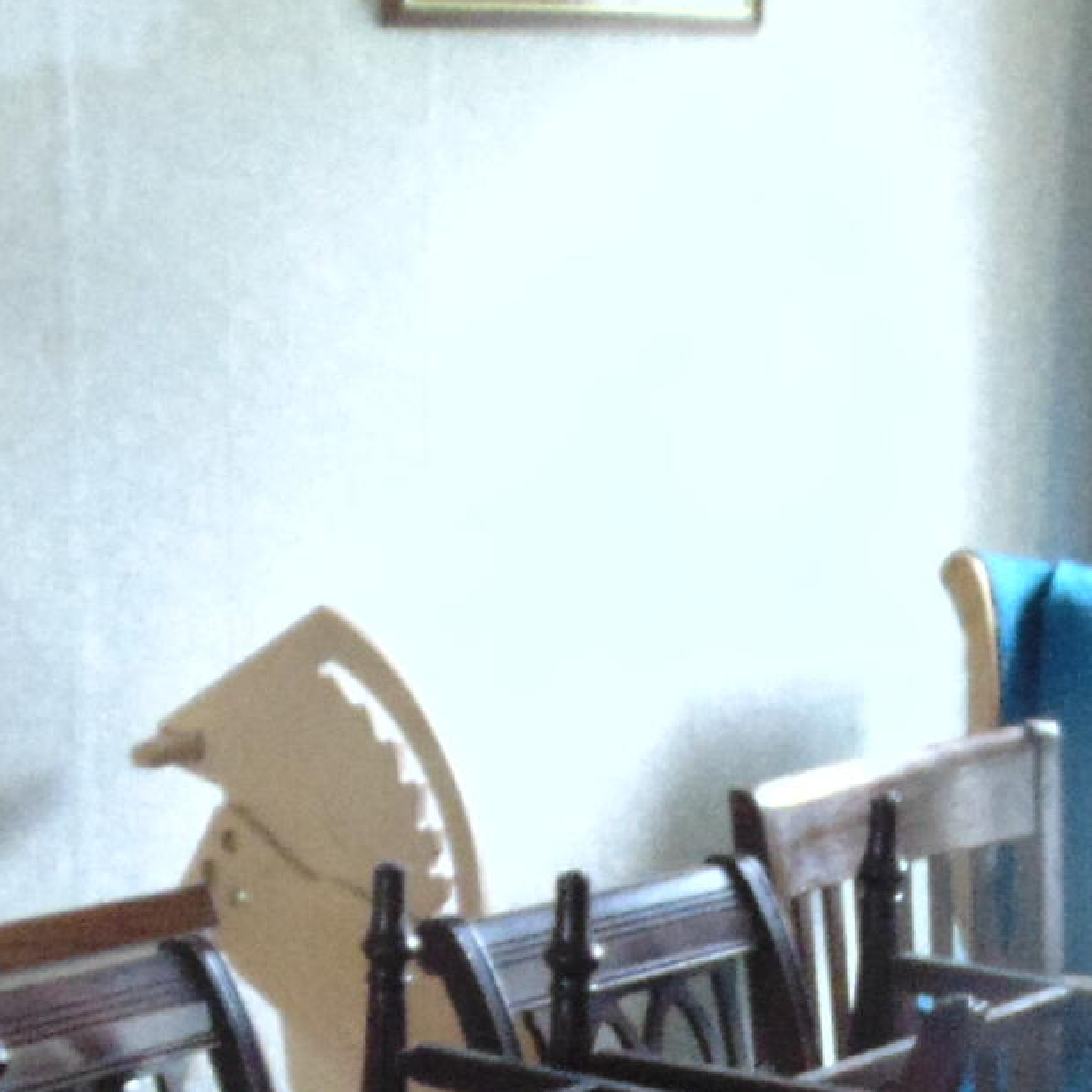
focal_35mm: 108
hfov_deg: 16.0
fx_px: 3855
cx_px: 943
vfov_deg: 15.6
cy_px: 1281
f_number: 3
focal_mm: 4.5
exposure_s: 1/25
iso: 400
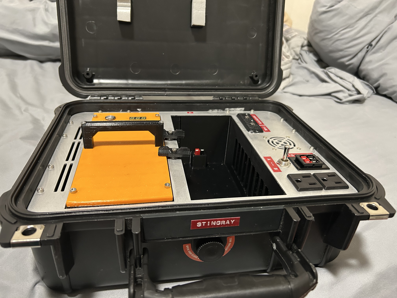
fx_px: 298
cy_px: 149
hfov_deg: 67.3
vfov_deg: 53.1
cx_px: 198
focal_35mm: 26
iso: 400
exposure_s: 1/40
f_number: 1.5
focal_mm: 5.7
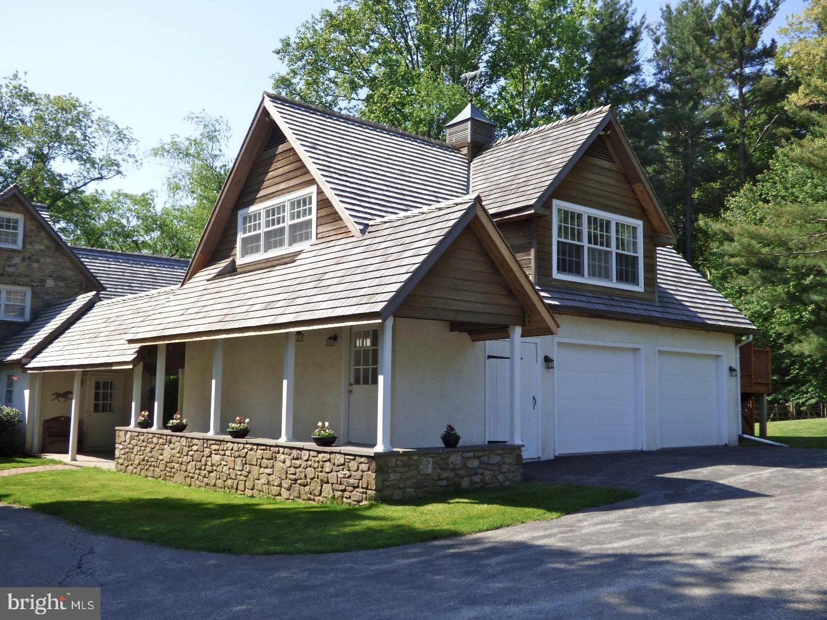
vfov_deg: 41.8
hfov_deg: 54.0
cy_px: 310
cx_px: 414
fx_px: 812
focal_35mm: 34
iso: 100
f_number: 3.4
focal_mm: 5.97
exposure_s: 1/500
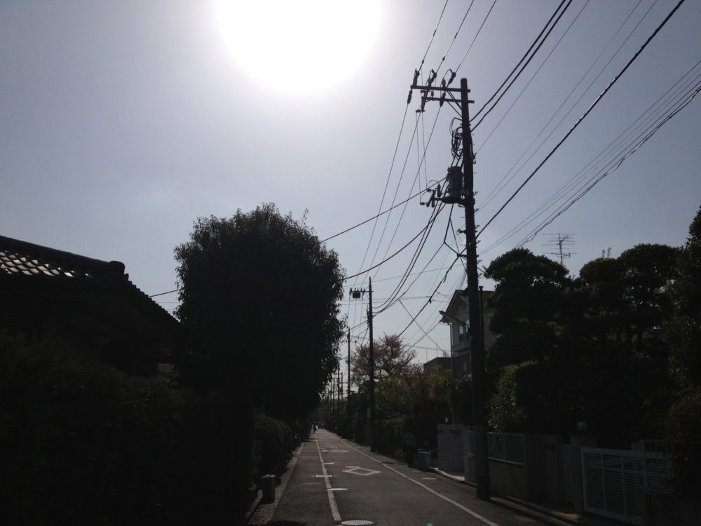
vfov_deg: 40.7
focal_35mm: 35
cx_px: 350
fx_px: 709
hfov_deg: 52.6
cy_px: 263
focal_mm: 4.28
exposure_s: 1/9259
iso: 50
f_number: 2.4
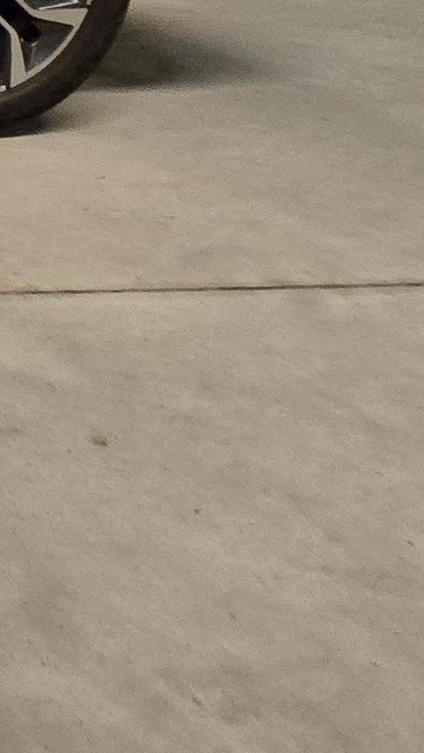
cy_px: -281
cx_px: -776
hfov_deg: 12.3
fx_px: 1058
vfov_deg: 29.5
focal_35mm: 53
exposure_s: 1/60
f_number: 2.2
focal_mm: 2.2
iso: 1000
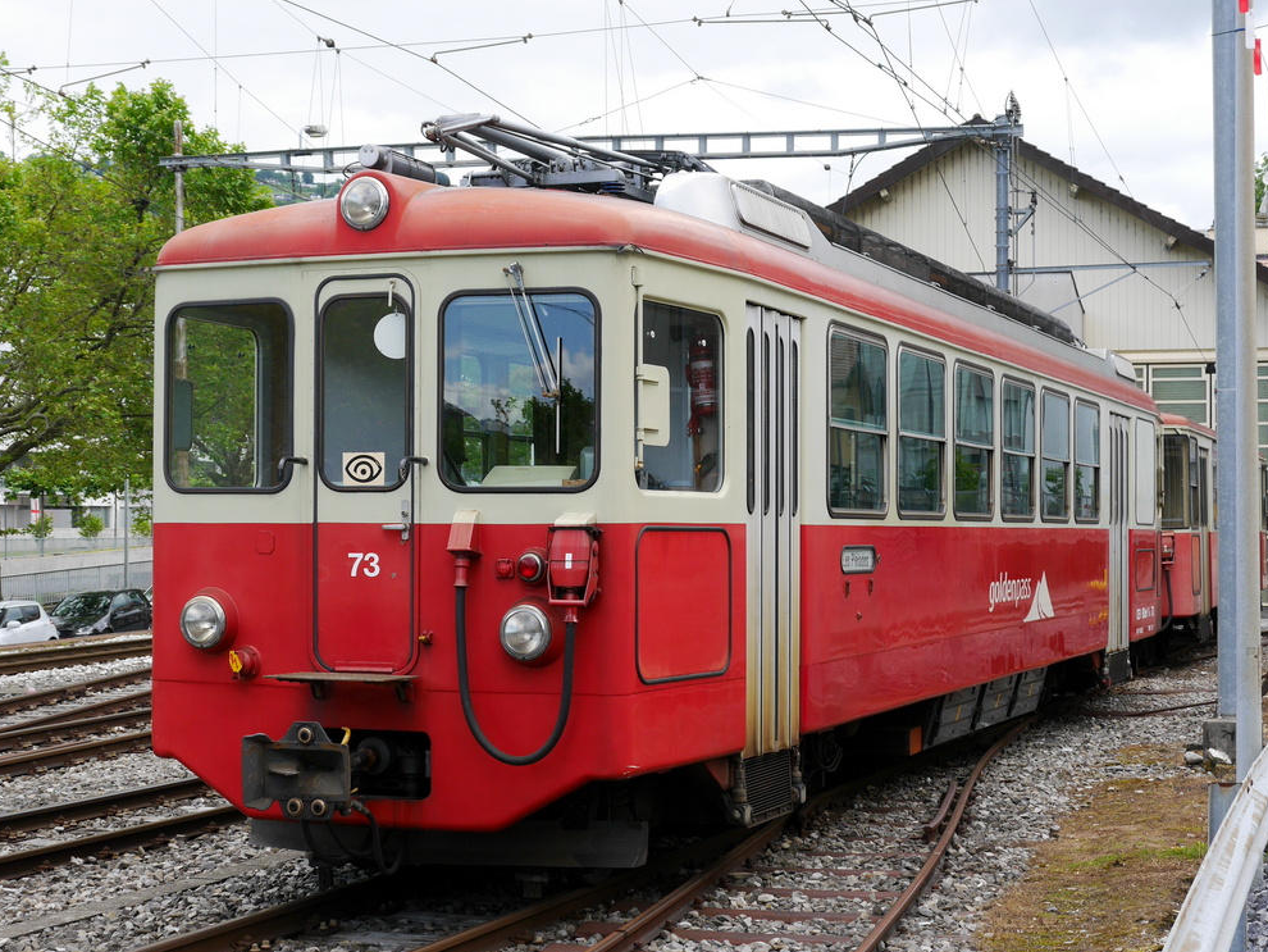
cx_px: 597
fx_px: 2308
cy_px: 533
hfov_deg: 30.7
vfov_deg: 23.3
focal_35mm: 63
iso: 160
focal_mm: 26
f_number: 7.1
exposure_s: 1/200
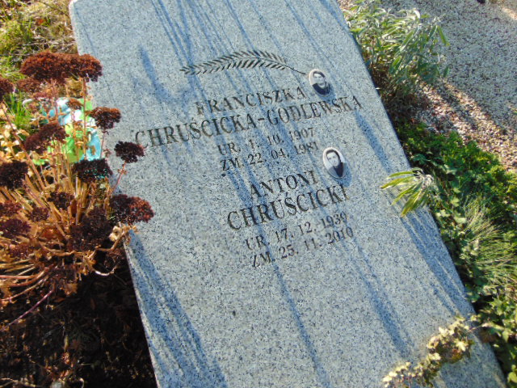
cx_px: 258
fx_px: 373
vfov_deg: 54.9
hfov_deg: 69.4
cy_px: 194
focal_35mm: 25
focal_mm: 4.5
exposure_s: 1/400
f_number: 3
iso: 80
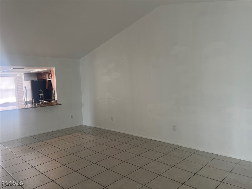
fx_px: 189
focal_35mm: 26
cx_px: 126
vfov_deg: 53.1
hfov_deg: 67.3
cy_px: 94
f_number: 1.6
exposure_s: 1/60
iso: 64
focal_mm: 5.1
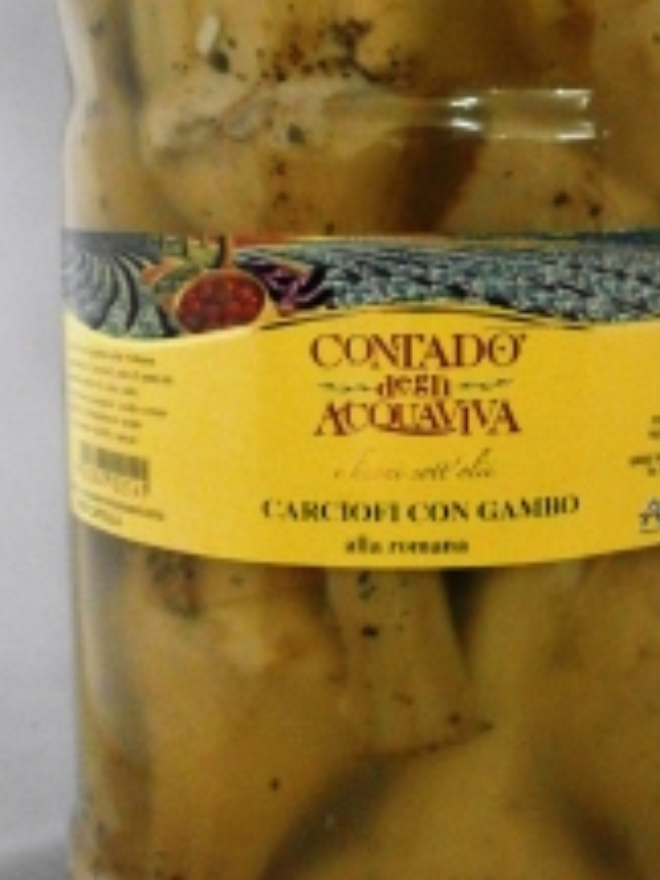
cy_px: 379
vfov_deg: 34.3
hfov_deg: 26.0
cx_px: 436
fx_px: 1424
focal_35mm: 56
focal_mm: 4.8
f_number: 2.9
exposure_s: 1/50
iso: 800
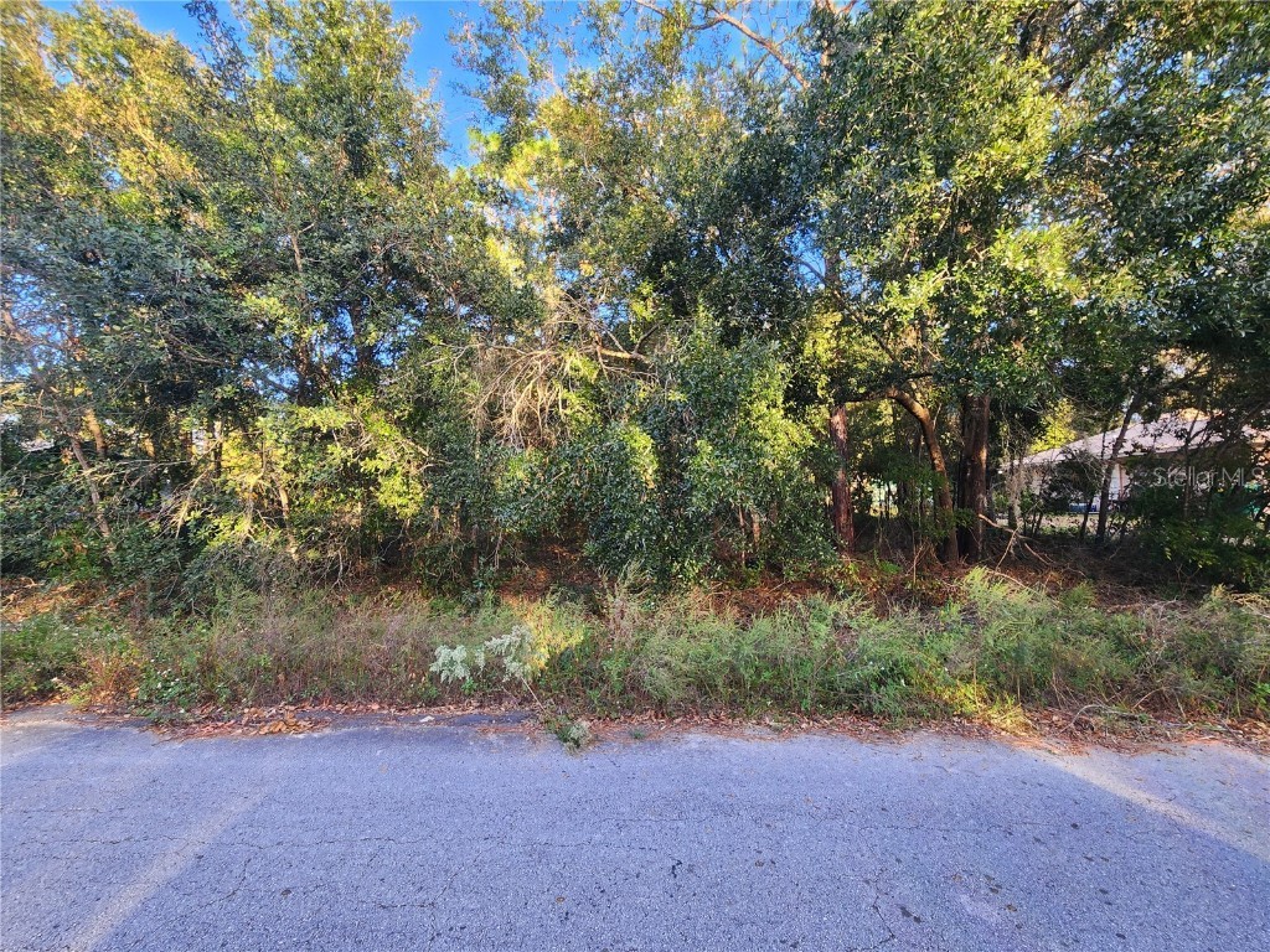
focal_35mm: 13
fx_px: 477
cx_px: 635
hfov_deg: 106.2
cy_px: 476
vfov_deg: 89.9
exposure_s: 1/60
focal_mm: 2.2
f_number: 2.2
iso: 50
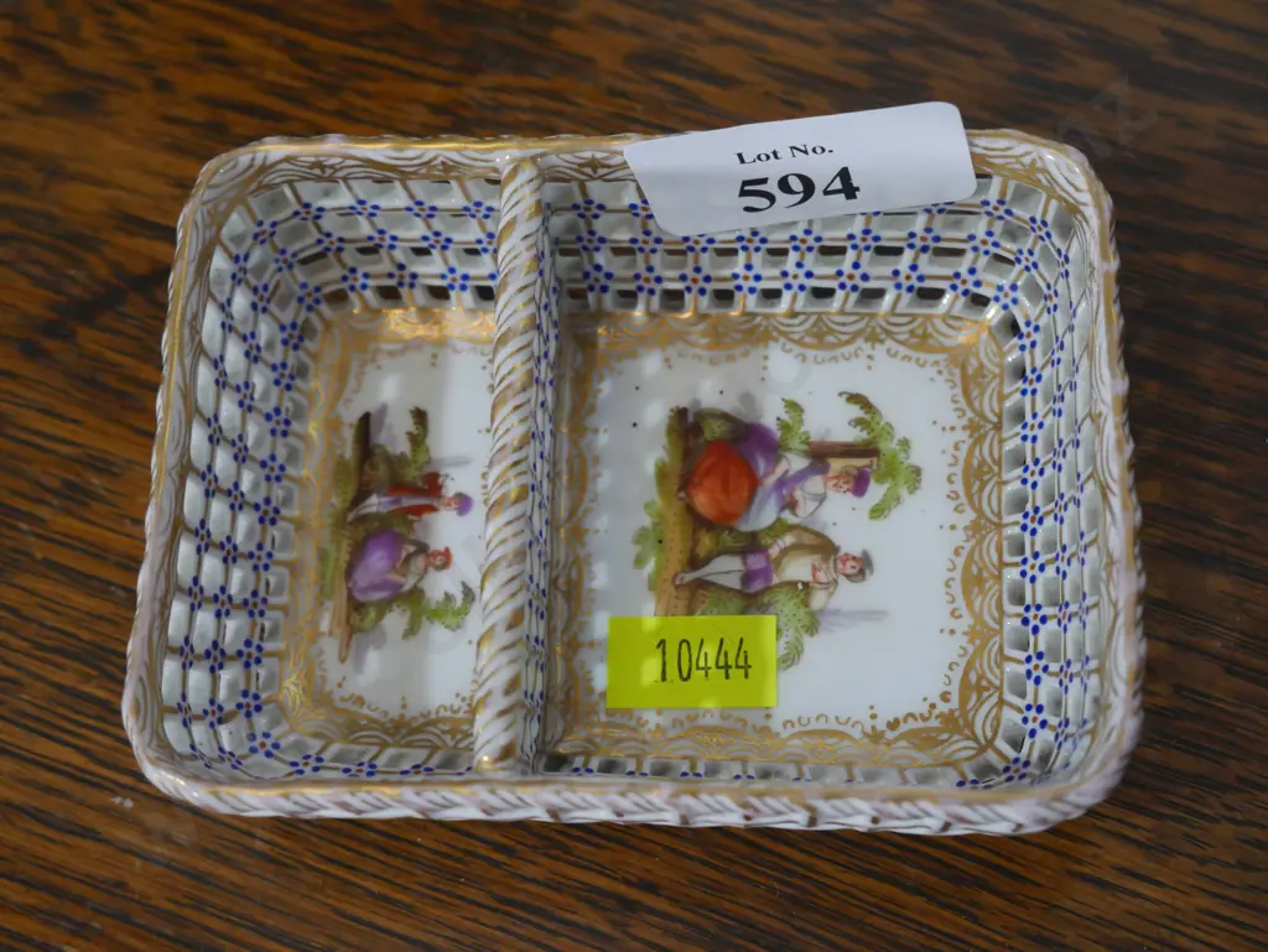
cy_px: 476
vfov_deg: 23.7
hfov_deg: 31.2
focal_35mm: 62
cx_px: 634
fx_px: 2272
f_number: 5.4
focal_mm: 31
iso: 1250
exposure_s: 1/80
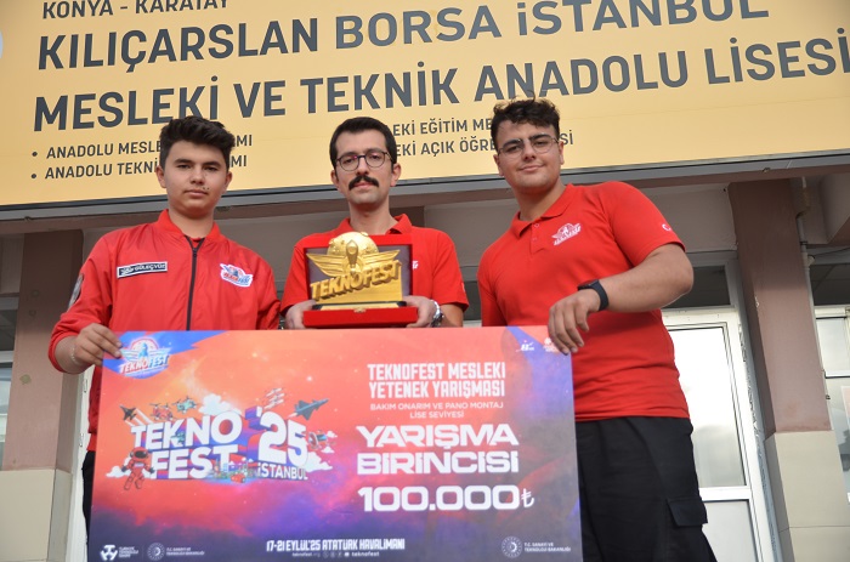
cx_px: 425
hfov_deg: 42.4
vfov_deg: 28.8
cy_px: 281
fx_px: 1095
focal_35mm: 46
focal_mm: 31
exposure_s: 1/320
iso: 100
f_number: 3.3
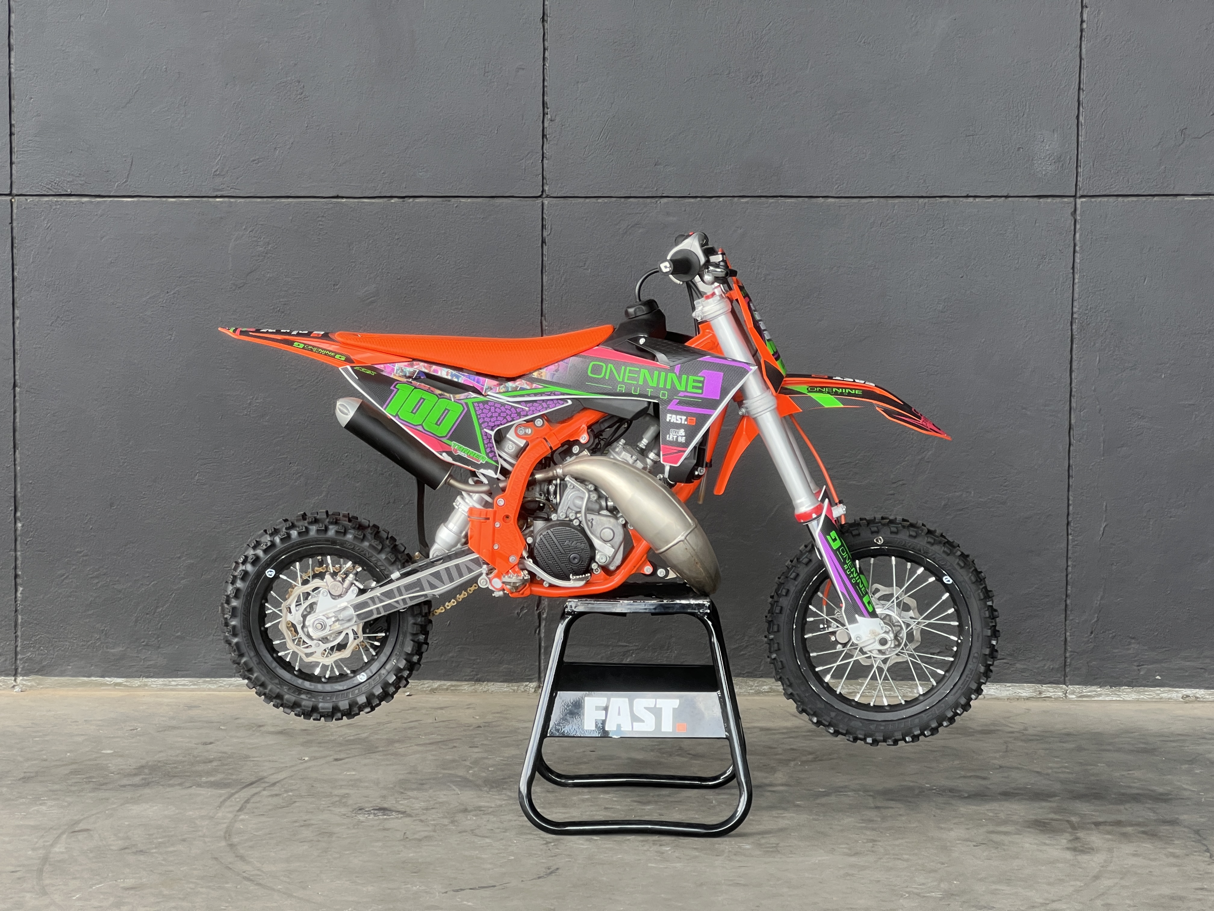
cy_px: 456
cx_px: 607
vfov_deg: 19.1
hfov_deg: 25.3
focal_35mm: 77
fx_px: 2700
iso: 64
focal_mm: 9
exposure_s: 1/99
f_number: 2.8
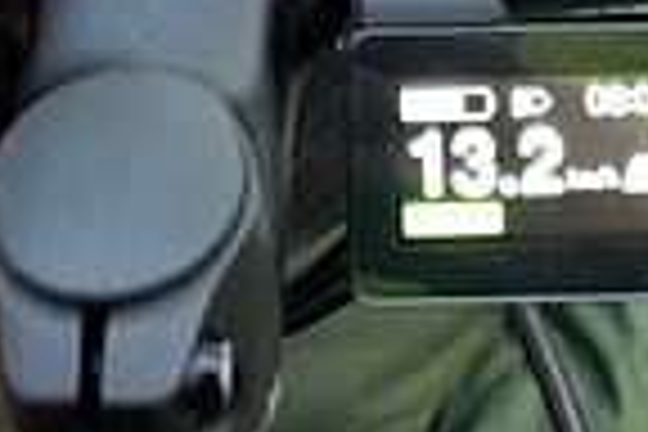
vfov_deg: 10.6
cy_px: -652
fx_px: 1944
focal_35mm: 108
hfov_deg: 18.9
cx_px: 387
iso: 200
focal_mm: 5.1
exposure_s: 1/60
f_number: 1.6
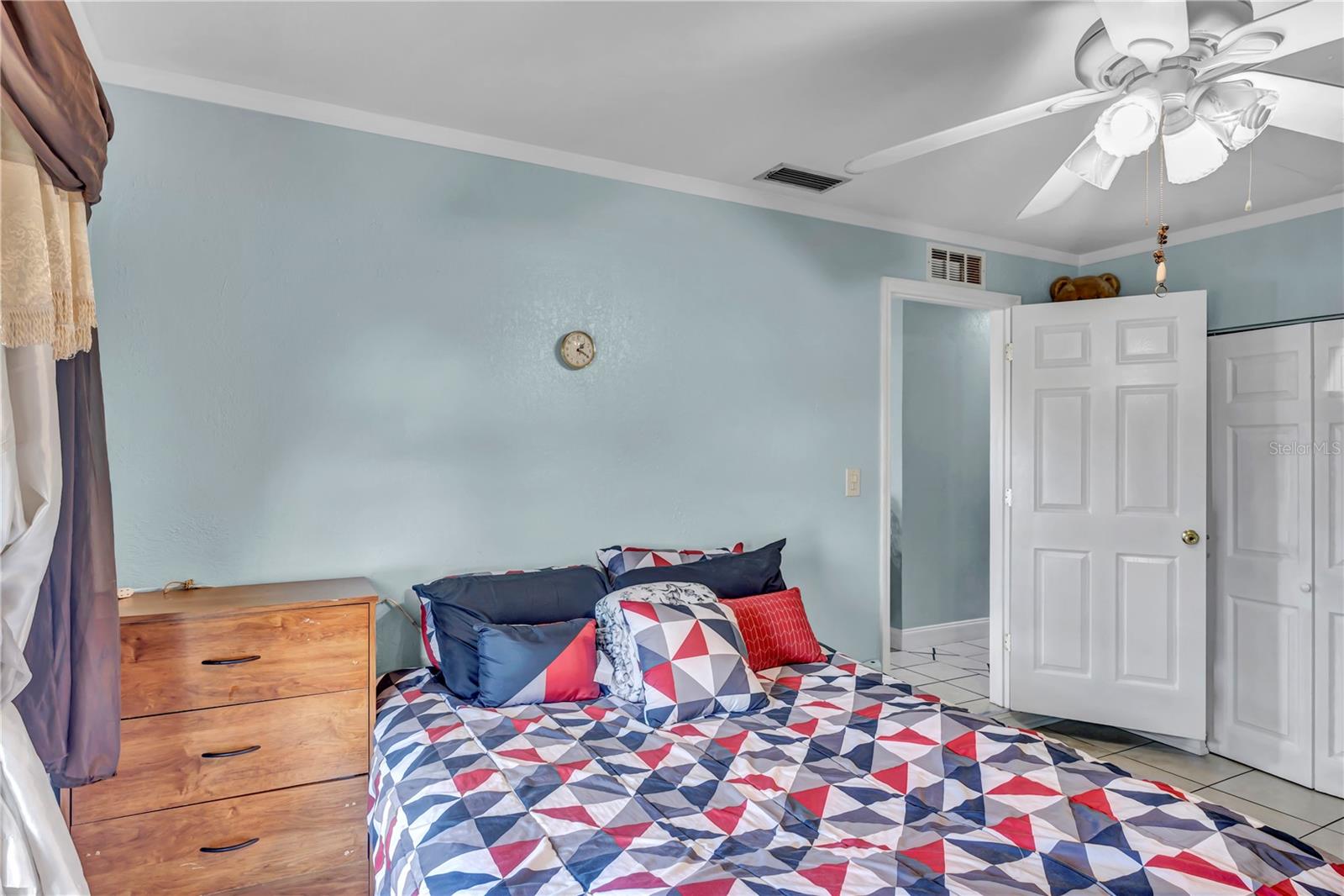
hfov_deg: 84.0
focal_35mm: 20
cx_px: 672
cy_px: 448
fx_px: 746
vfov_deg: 61.9
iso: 125
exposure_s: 1/2
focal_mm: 20
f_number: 8
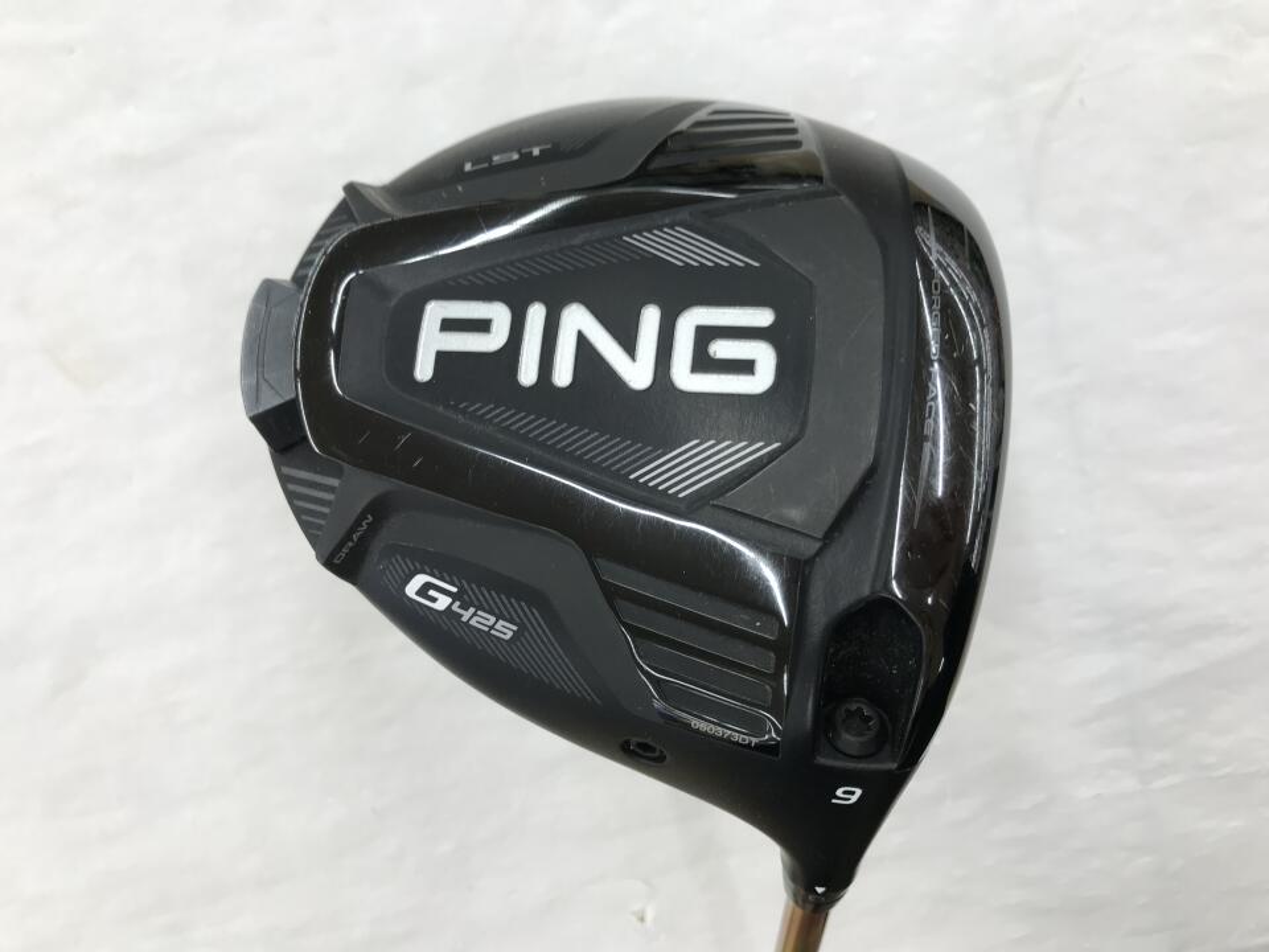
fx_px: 1026
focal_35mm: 28
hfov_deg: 63.4
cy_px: 476
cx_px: 634
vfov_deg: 49.7
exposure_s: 1/60
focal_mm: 3.99
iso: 25
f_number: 1.8
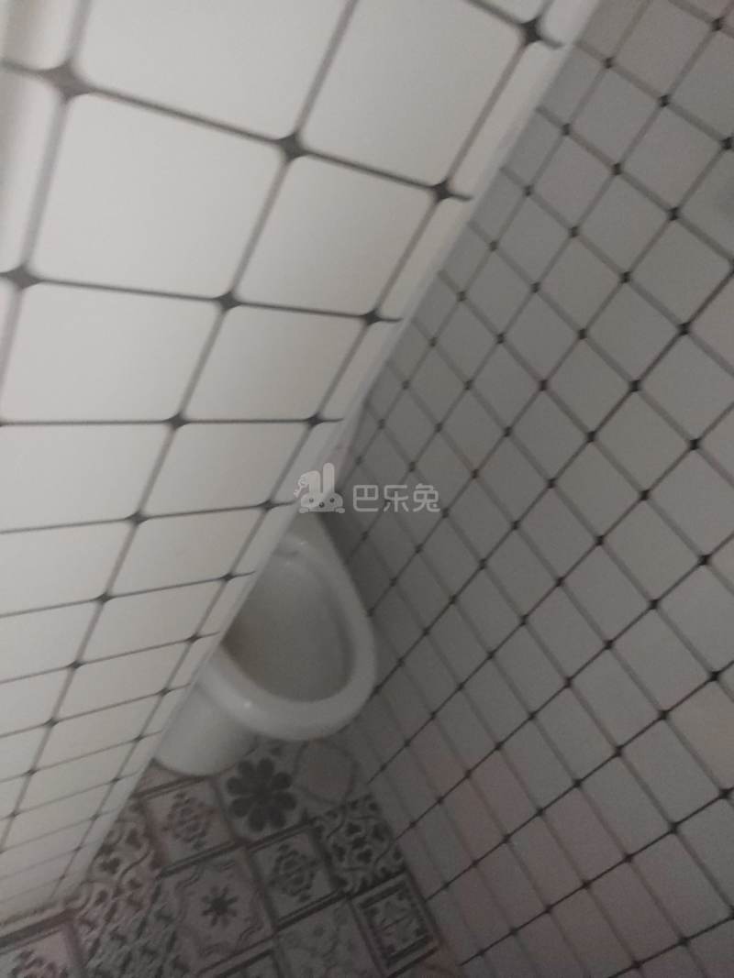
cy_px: 489
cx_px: 367
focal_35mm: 27
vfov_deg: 65.3
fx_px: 763
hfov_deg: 51.3
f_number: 1.8
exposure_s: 1/33
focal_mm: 6.14
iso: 10000
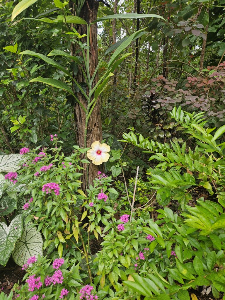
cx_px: 112
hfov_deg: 58.9
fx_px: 199
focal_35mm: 23
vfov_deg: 73.9
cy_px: 150
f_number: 1.8
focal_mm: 5.4
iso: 25
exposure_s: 1/122
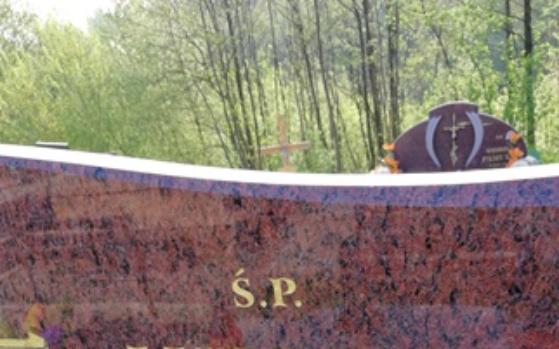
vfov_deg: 28.5
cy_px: 381
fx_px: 624
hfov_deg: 48.2
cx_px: 271
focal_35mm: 41
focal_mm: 3.81
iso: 50
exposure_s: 1/184
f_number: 2.2
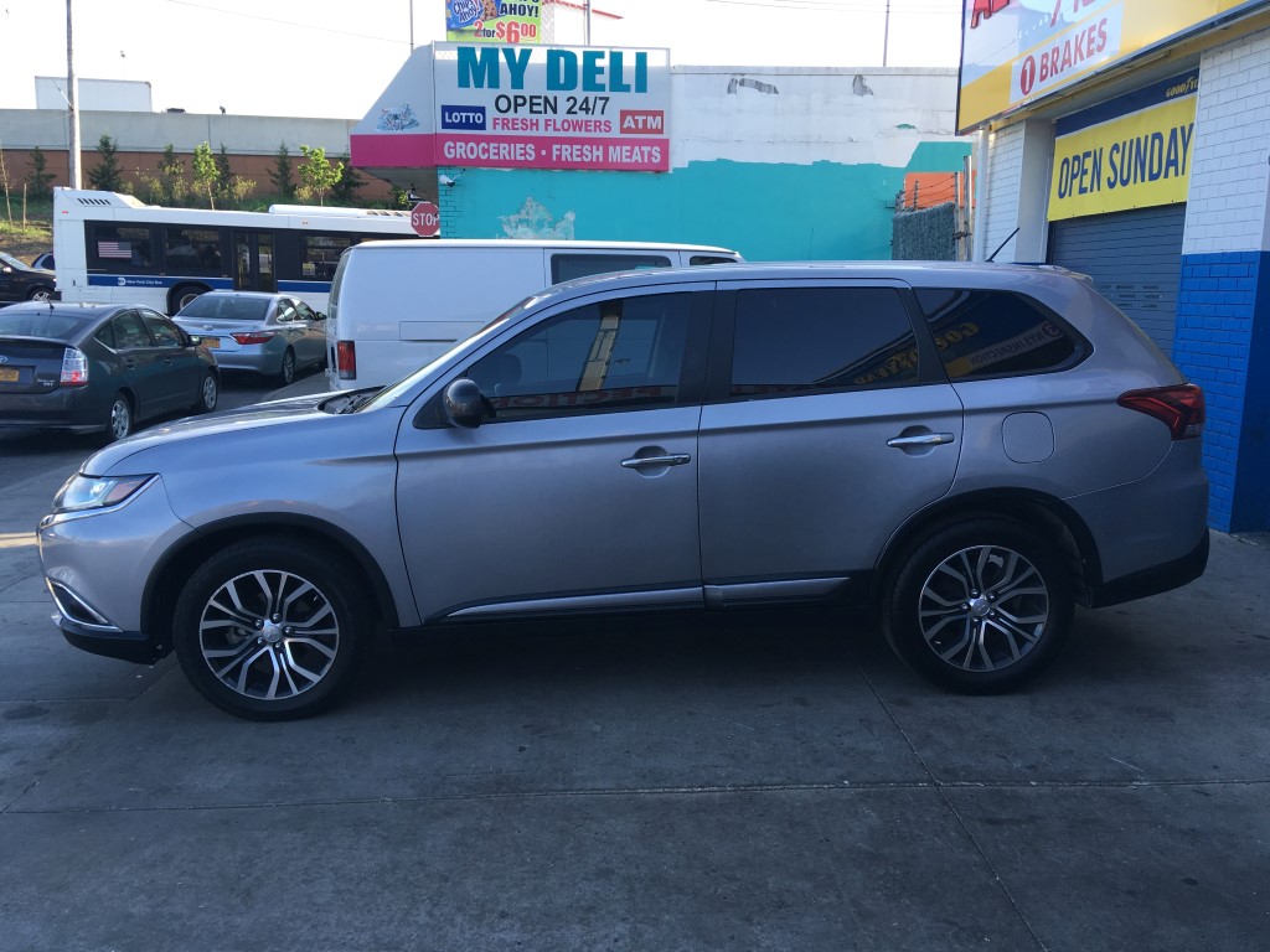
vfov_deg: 48.2
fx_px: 1064
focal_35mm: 29
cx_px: 635
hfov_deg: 61.7
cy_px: 476
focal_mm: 4.15
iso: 25
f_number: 2.2
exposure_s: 1/202
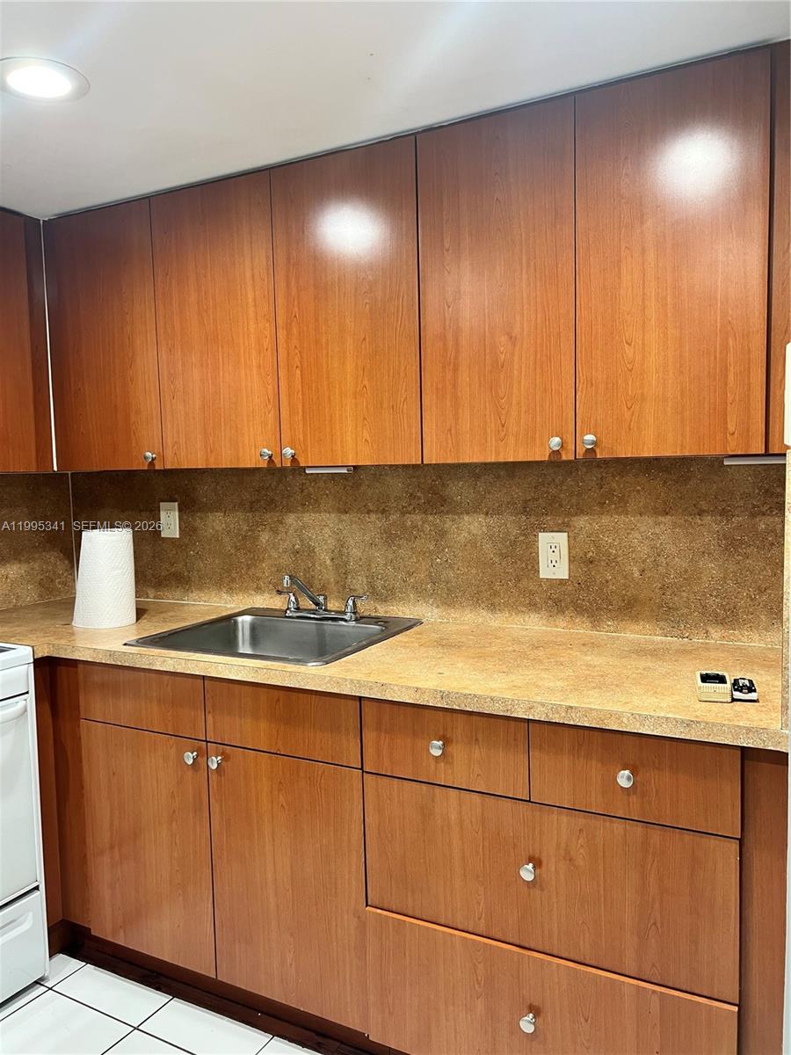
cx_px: 396
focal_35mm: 26
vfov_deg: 67.3
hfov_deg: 53.1
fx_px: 792
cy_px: 528
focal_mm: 5.7
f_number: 1.5
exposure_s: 1/60
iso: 125
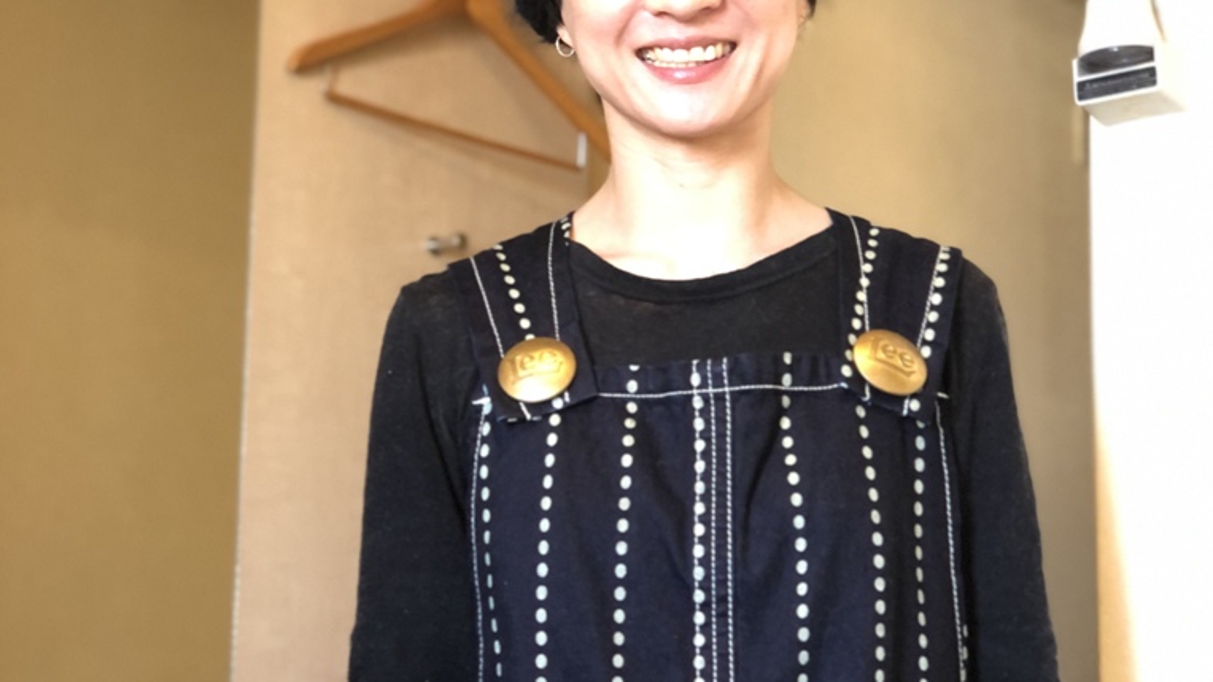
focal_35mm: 76
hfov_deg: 27.9
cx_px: 606
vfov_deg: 15.9
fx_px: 2444
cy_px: 340
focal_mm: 6
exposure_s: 1/15
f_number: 2.4
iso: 160
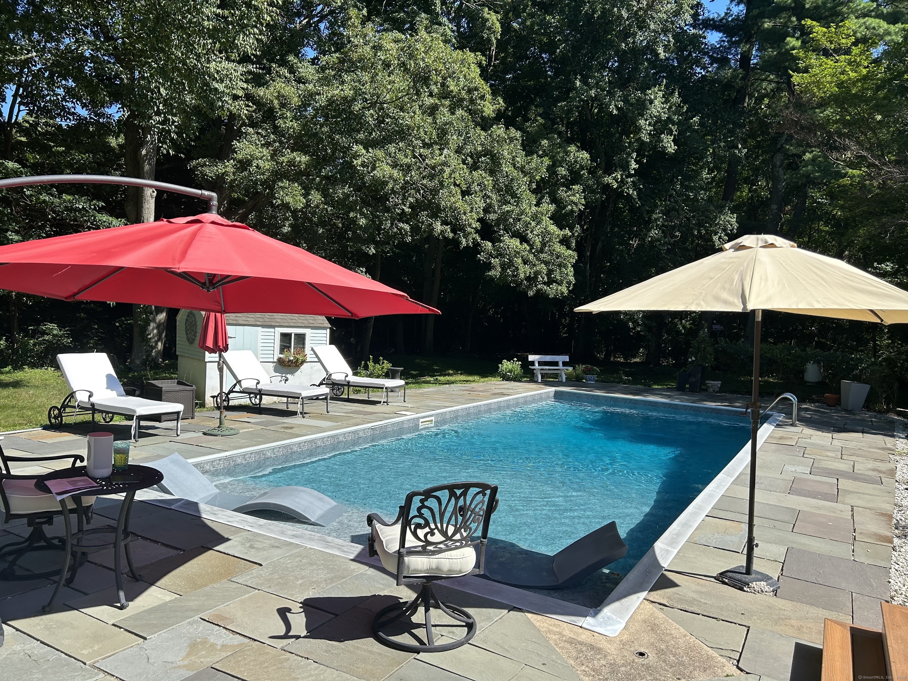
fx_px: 682
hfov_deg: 67.3
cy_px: 340
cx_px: 454
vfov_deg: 53.1
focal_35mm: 26
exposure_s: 1/2915
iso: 50
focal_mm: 5.7
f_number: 1.5
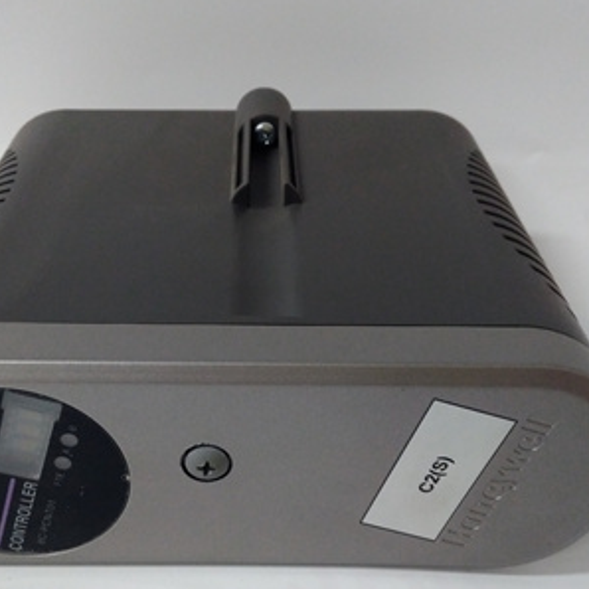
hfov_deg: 41.7
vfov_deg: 41.7
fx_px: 770
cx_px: 247
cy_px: 351
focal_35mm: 40
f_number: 2
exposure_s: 1/33
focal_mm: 3.79
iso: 487
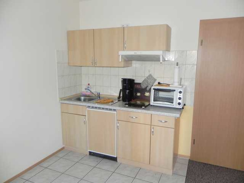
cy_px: 92
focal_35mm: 26
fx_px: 183
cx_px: 122
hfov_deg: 67.3
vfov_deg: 53.1
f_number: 2.8
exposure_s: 1/30
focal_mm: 4.6
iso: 200
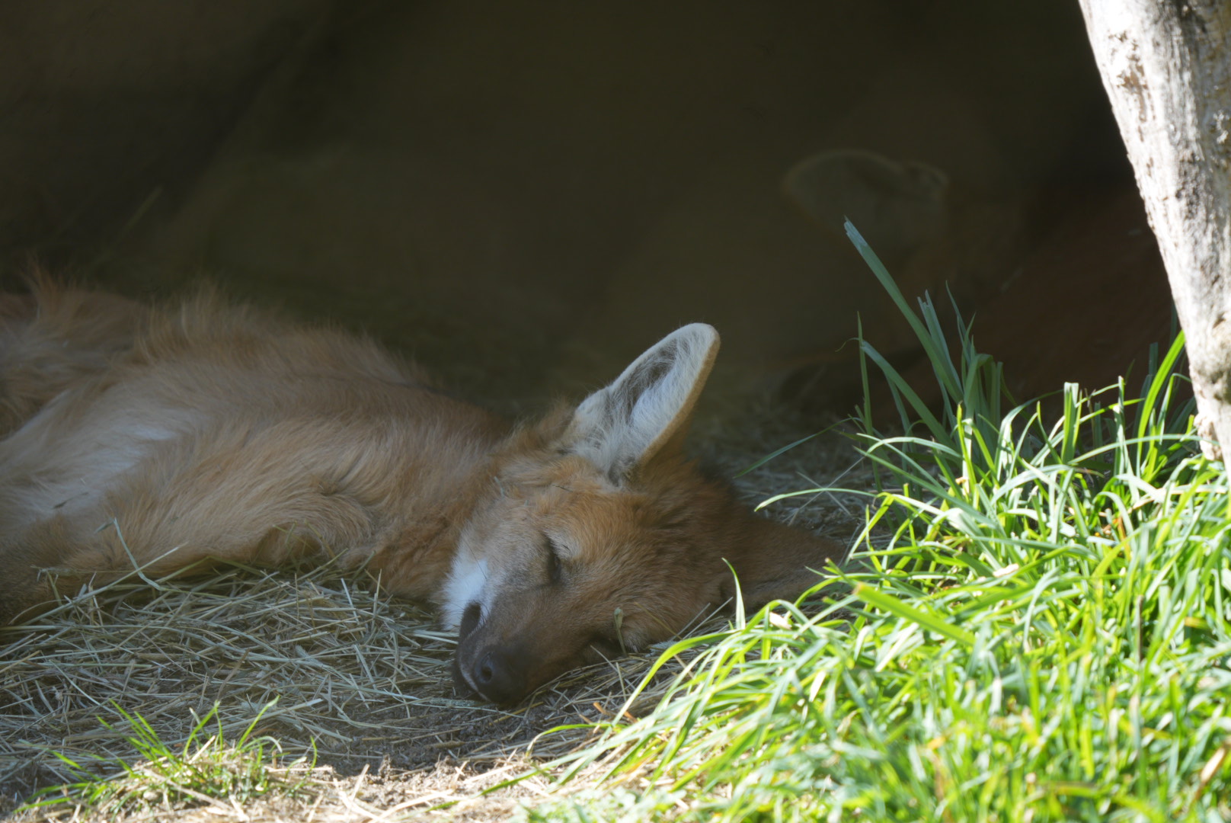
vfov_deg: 2.3
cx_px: 616
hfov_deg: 3.4
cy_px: 412
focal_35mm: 600
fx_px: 20531
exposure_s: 1/400
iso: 500
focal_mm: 600
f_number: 6.3
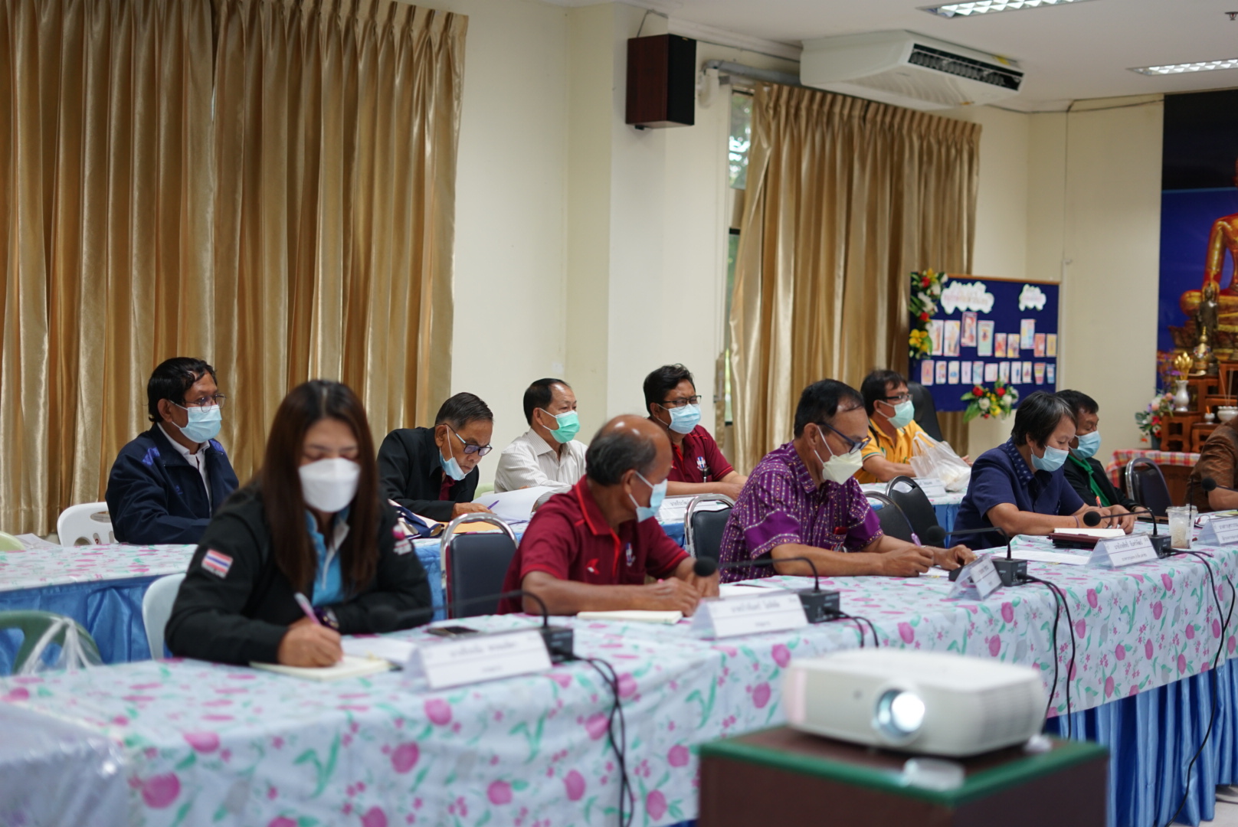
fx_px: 1721
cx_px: 619
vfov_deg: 27.0
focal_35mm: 50
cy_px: 414
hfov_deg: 39.6
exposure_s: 1/125
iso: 400
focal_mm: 50
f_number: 2
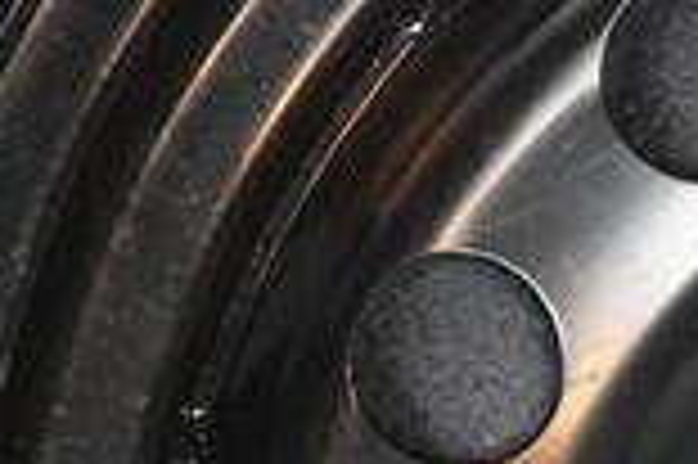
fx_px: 4610
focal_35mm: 238
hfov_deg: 8.4
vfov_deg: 5.7
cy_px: 637
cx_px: 1225
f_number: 2.8
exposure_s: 1/160
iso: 5000
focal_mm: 24
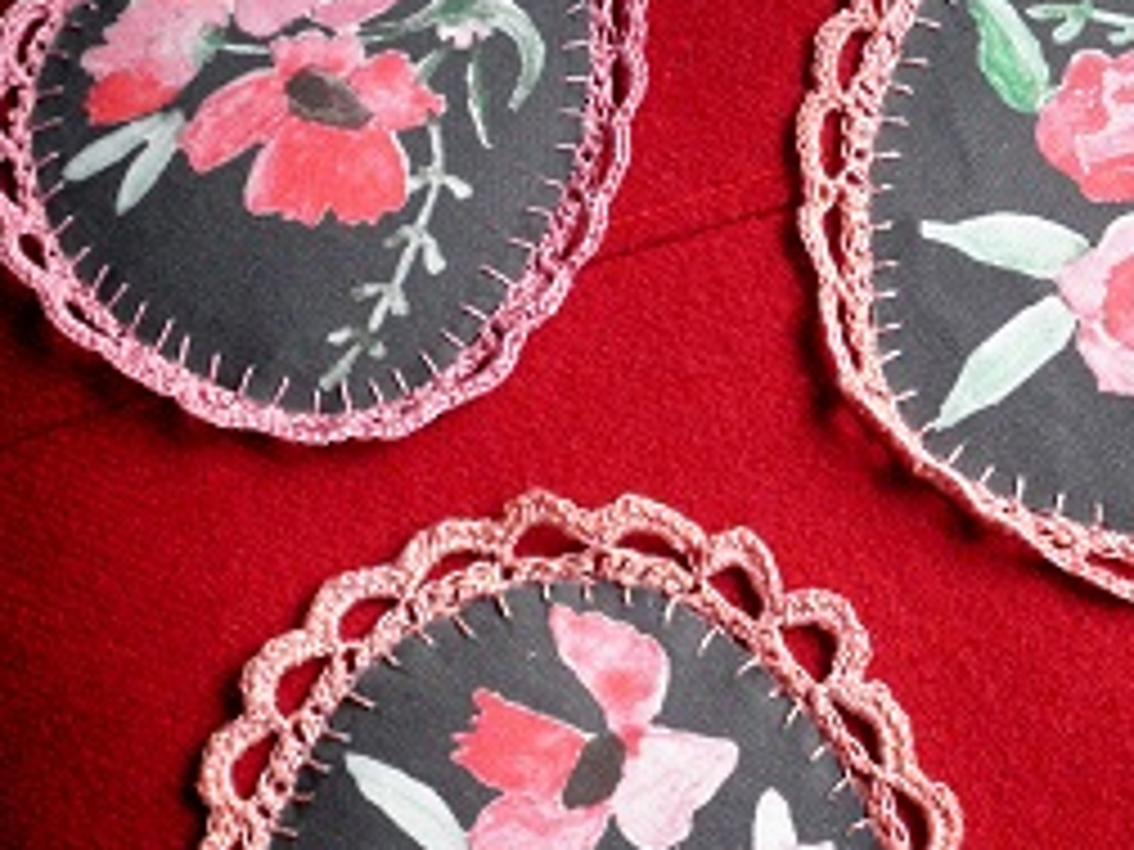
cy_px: 495
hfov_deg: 24.4
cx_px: 659
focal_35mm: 80
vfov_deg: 18.4
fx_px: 2621
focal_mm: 8.3
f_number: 3.4
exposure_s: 1/60
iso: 125
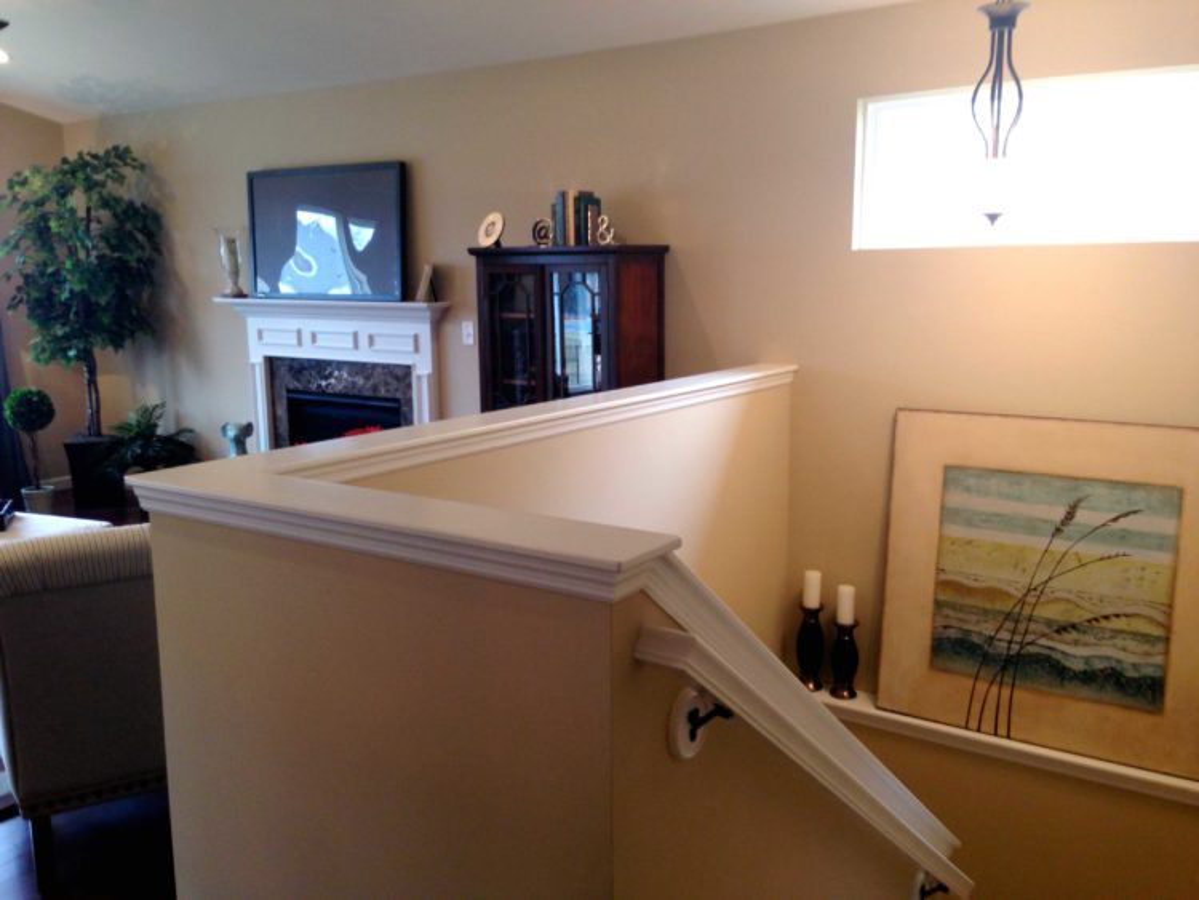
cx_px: 600
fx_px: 1143
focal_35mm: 33
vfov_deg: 43.0
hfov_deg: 55.3
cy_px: 450
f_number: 2.4
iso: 80
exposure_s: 1/20
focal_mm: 4.12
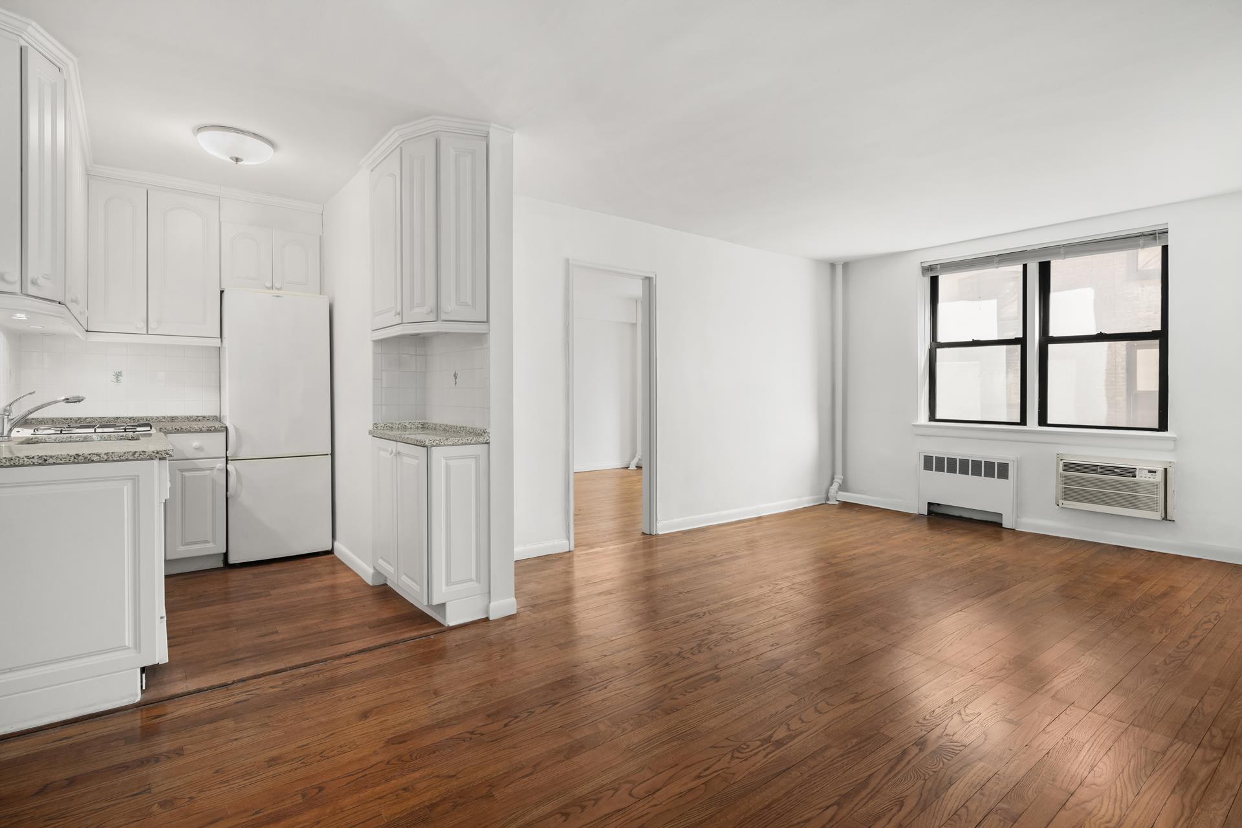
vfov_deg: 70.4
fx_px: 586
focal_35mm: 17
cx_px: 621
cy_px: 414
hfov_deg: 93.3
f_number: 11
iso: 320
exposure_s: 1/2.5
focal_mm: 17
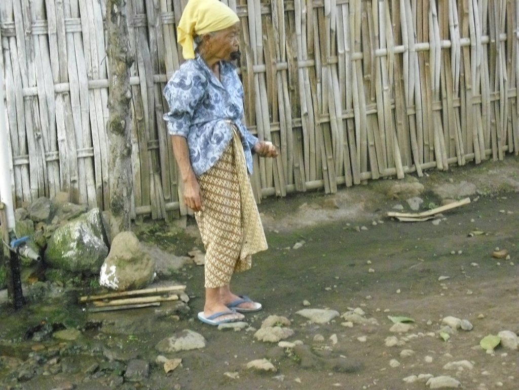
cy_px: 195
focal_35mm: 78
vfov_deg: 18.9
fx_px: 1169
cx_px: 260
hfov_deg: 25.0
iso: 800
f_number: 4.2
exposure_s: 1/100
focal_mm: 12.8
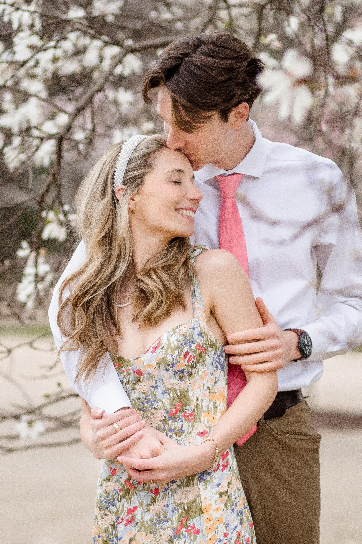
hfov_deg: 9.0
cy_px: 285
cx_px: 168
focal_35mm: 152
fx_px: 2293
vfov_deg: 13.5
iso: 1000
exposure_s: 1/500
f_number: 2.5
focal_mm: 85
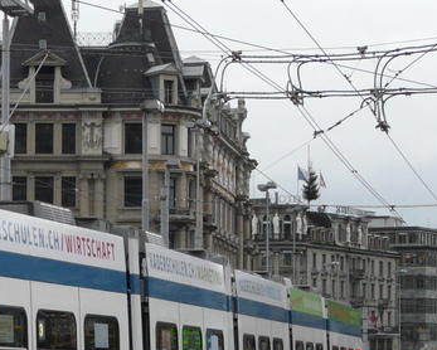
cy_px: 310
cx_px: -166
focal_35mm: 166
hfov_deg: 11.3
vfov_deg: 9.3
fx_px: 2148
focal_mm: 9.8
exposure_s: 1/200
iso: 200
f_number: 3.2
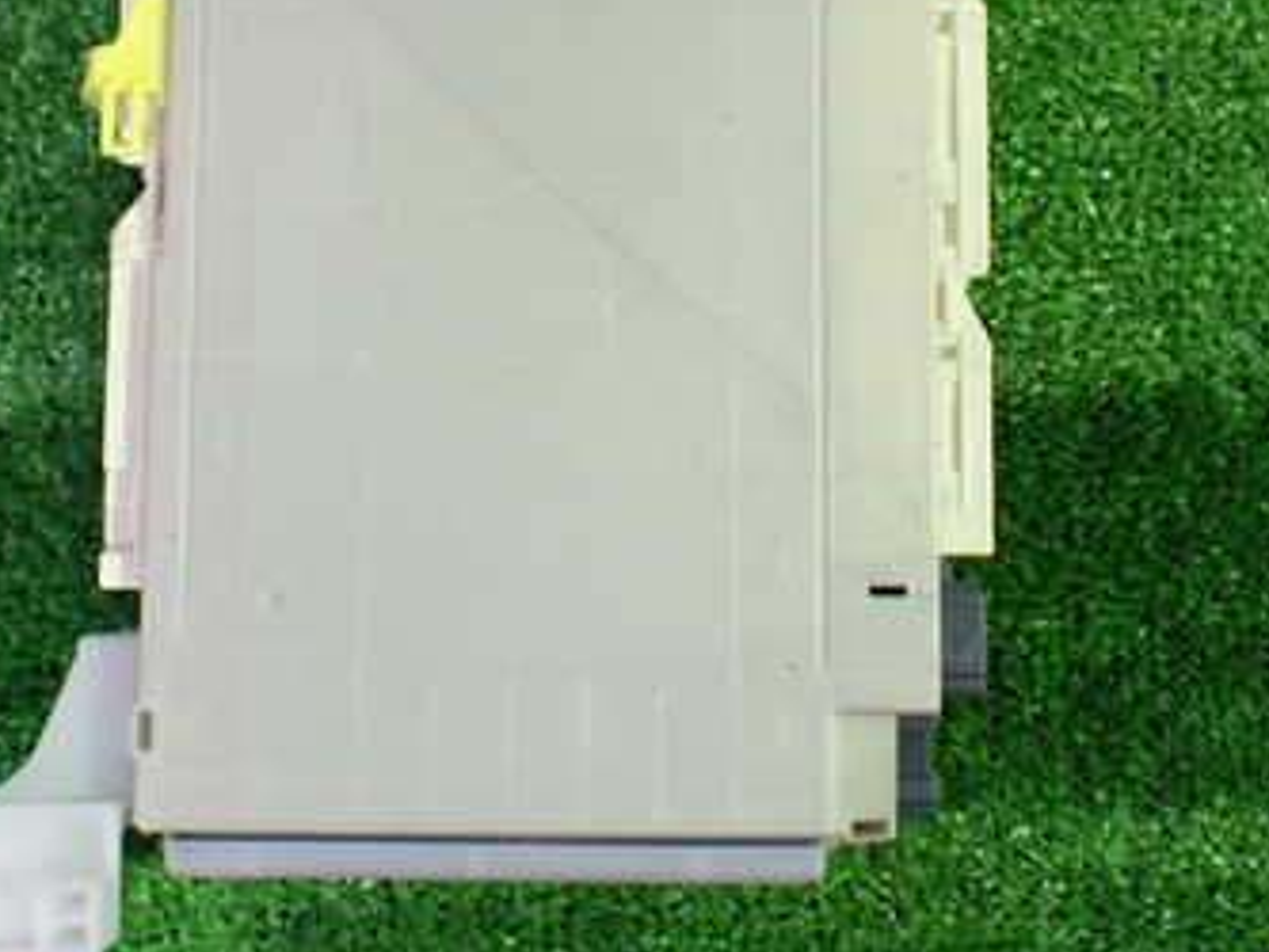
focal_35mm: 54
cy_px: 324
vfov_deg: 26.9
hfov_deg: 35.5
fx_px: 1980
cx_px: 606
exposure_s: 1/60
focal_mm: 5.4
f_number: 2.3
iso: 800
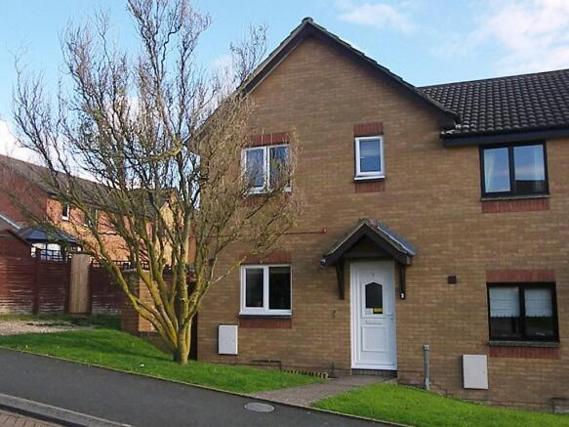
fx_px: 592
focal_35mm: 36
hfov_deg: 51.4
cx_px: 284
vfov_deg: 39.6
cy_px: 214
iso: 400
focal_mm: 7.7
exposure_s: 1/2000
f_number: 3.2
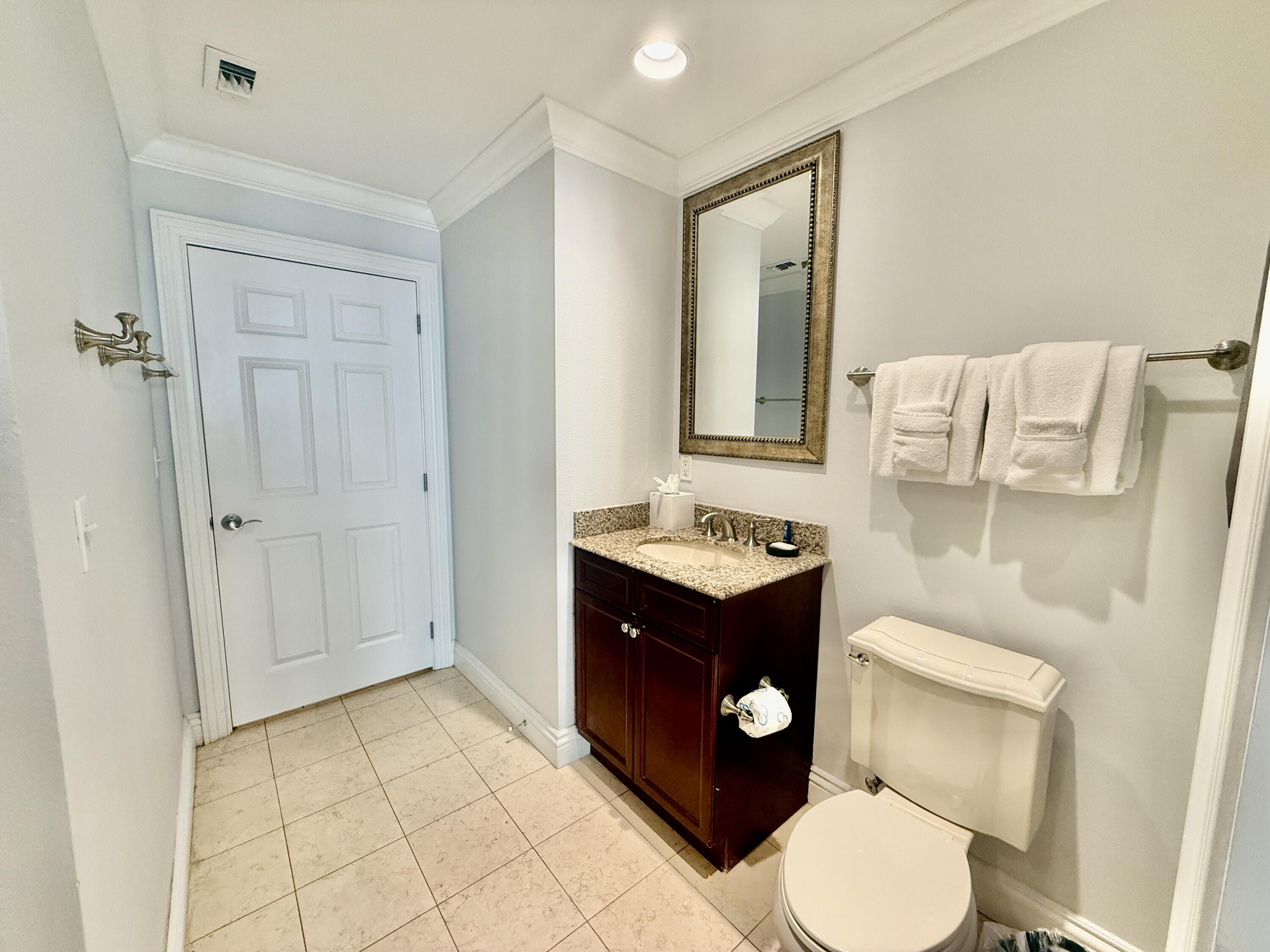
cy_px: 476
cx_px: 635
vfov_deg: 85.7
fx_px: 514
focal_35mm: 14
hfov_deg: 102.1
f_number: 2.2
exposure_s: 1/120
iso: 200
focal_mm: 2.22
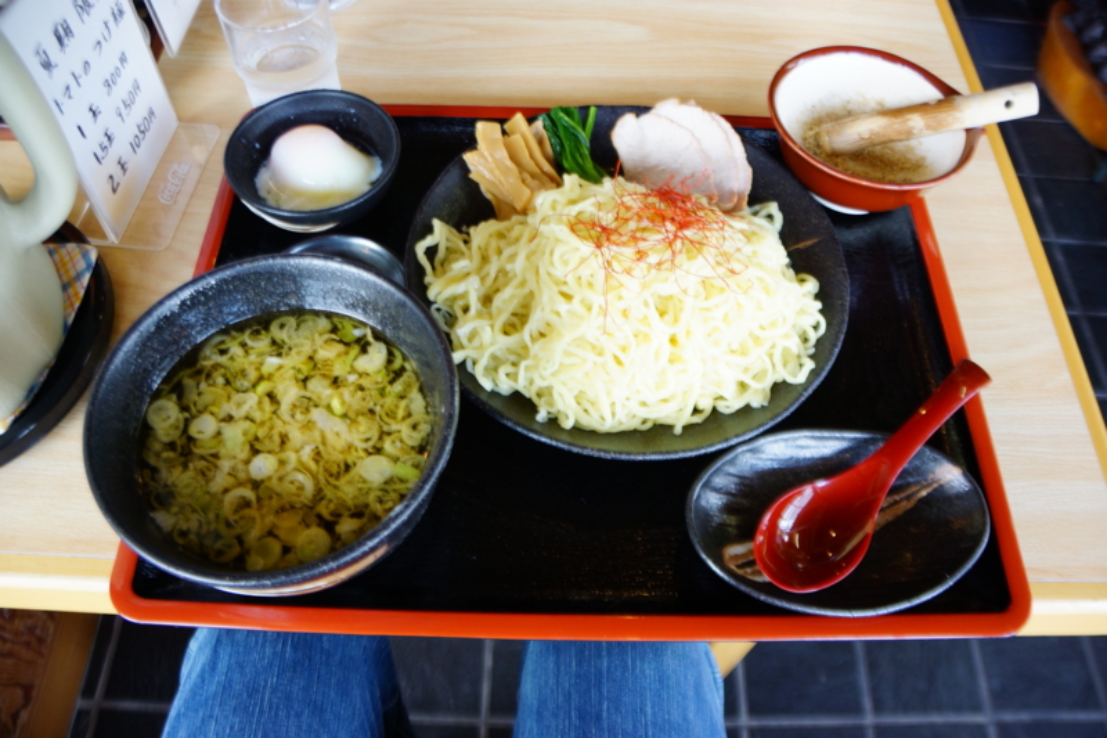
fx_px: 830
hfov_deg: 67.4
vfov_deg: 47.9
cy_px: 369
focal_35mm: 27
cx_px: 554
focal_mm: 18
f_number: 4
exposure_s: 1/60
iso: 400
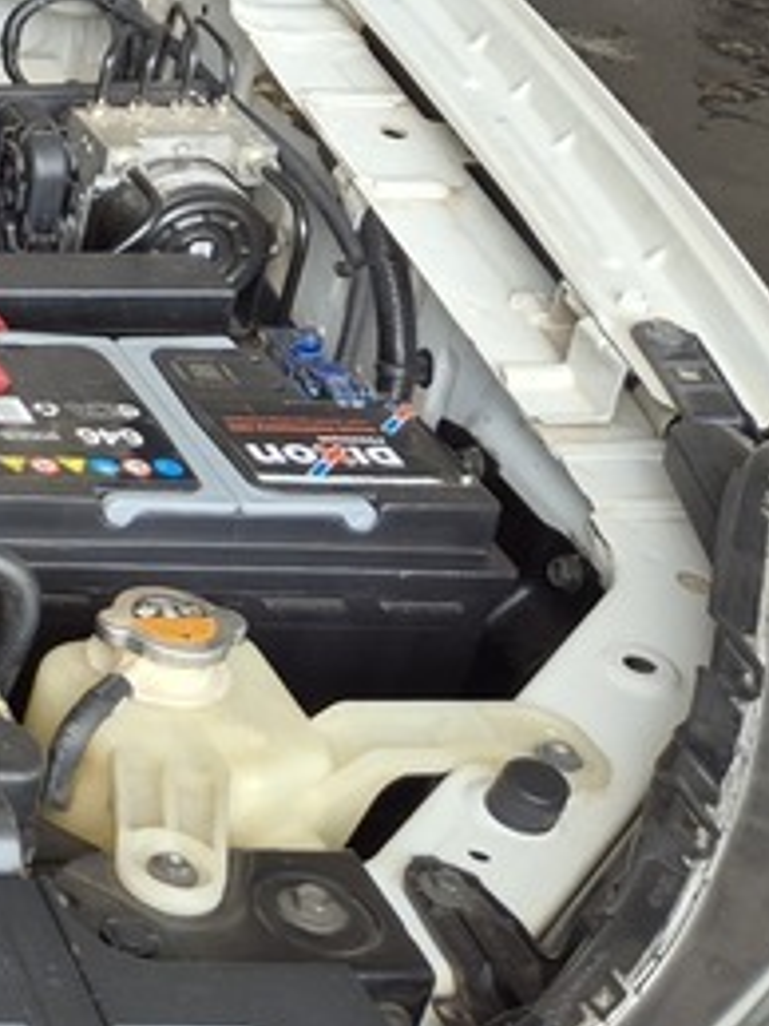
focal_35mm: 91
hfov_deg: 12.7
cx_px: -1046
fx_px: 2698
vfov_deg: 21.0
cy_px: 55
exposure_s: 1/100
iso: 50
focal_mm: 5.4
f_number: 1.8
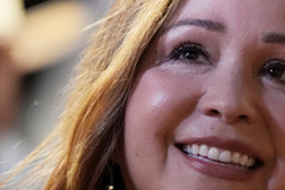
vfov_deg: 3.5
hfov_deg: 5.3
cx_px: 174
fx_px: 3103
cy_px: 98
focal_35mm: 392
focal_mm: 165
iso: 5000
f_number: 2.8
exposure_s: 1/250
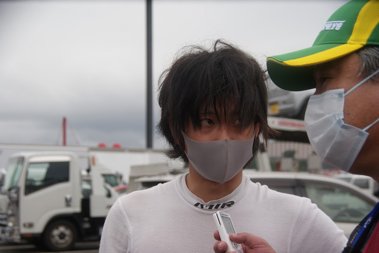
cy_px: 126
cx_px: 190
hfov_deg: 24.6
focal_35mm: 82
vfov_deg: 16.6
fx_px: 868
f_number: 6.3
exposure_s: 1/125
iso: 100
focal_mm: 55
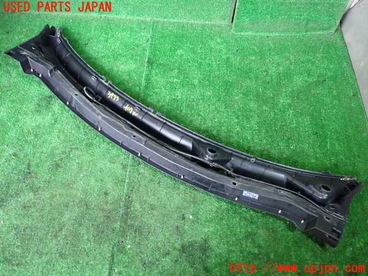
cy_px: 138
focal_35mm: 30
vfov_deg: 46.8
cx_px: 184
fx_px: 319
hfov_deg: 60.0
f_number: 2.3
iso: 640
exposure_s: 1/30
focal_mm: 5.4
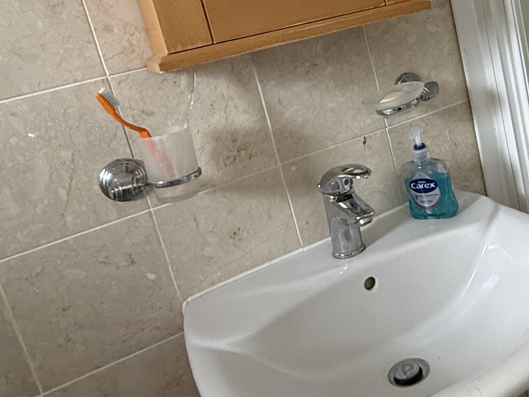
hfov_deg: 45.7
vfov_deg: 36.2
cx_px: 413
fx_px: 596
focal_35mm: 39
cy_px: 115
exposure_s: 1/97
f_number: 2.2
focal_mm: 2.22
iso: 320
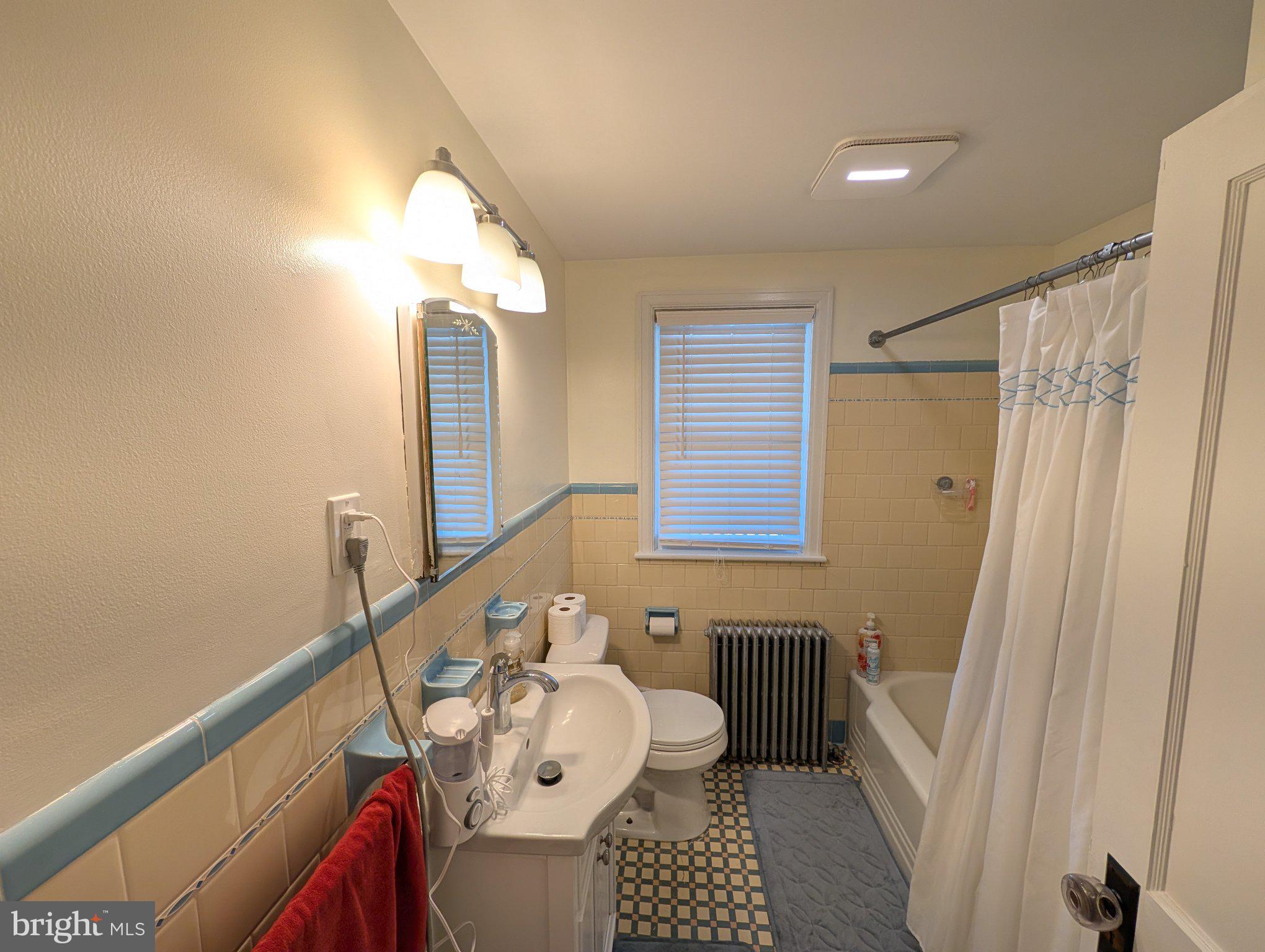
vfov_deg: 94.6
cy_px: 476
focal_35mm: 12
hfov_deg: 110.5
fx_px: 439
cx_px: 632
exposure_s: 1/164
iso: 46
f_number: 1.7
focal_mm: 2.02
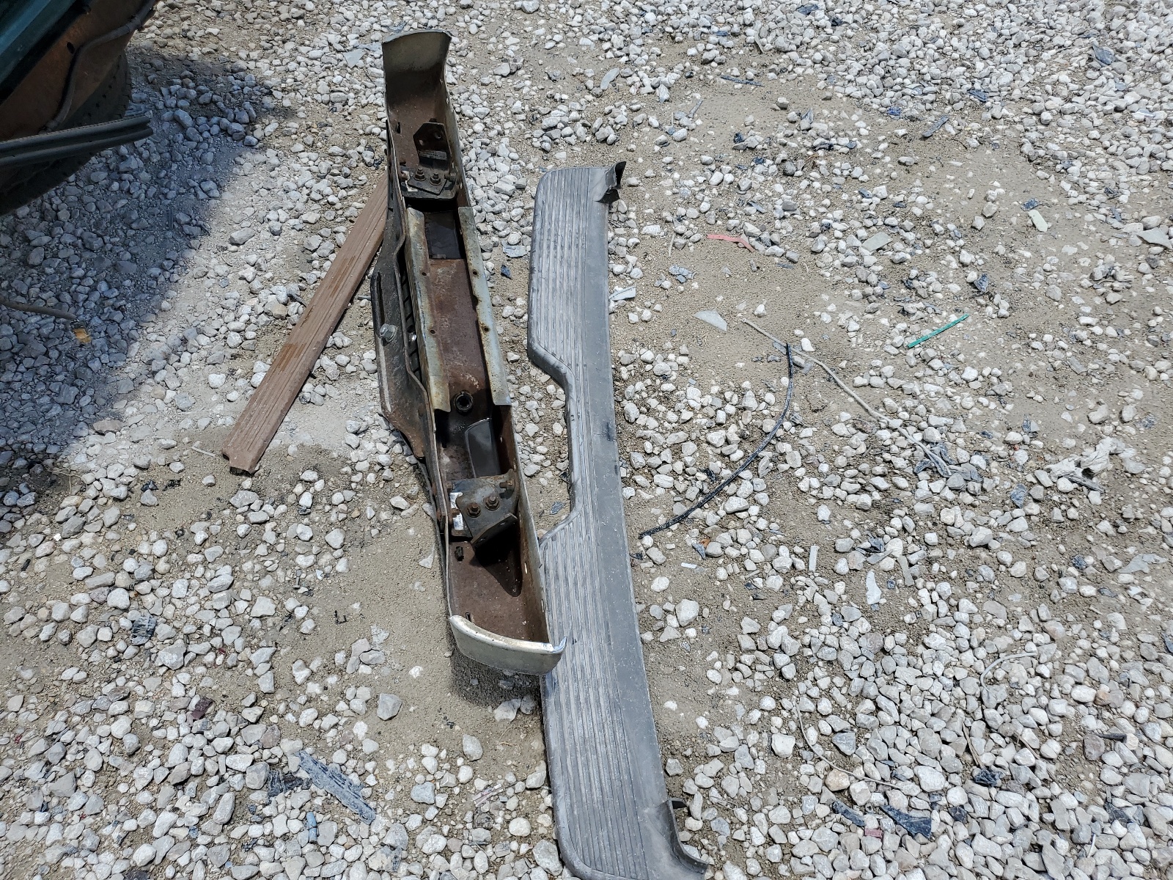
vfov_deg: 53.1
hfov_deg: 67.3
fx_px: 881
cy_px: 440
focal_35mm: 26
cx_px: 586
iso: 50
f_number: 1.5
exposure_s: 1/2500
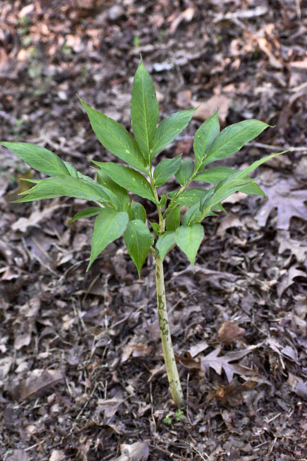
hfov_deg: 13.0
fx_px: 1343
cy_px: 230
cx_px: 154
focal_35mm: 105
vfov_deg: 19.5
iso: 11400
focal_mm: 70
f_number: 5
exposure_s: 1/800
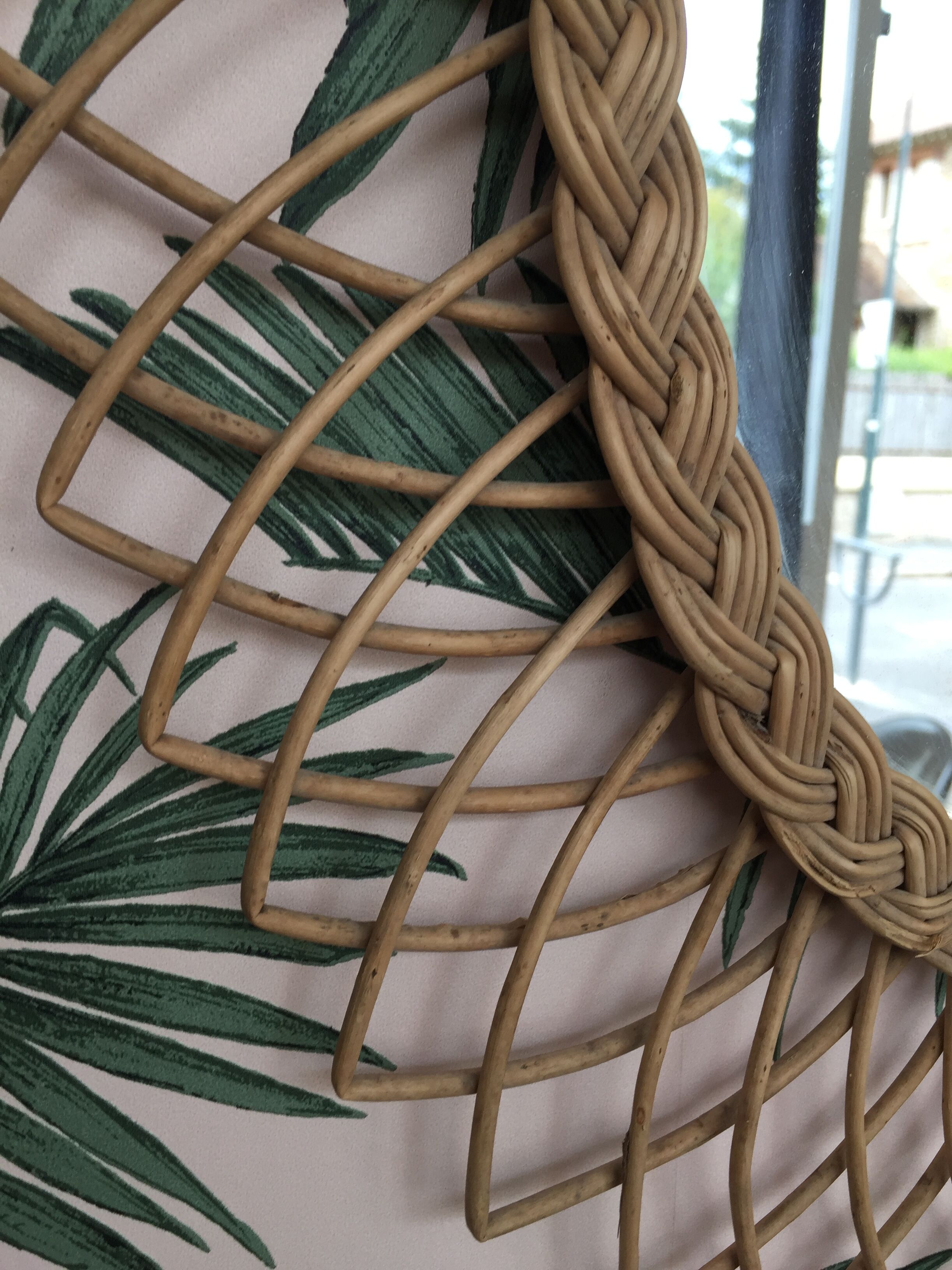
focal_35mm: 29
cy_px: 635
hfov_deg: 48.2
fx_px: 1063
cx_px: 476
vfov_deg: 61.7
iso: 32
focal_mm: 4.15
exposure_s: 1/50
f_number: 2.2
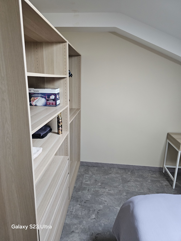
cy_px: 120
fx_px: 160
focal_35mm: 23
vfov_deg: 73.9
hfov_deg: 58.9
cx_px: 90
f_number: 1.7
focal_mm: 6.3
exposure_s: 1/50
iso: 640
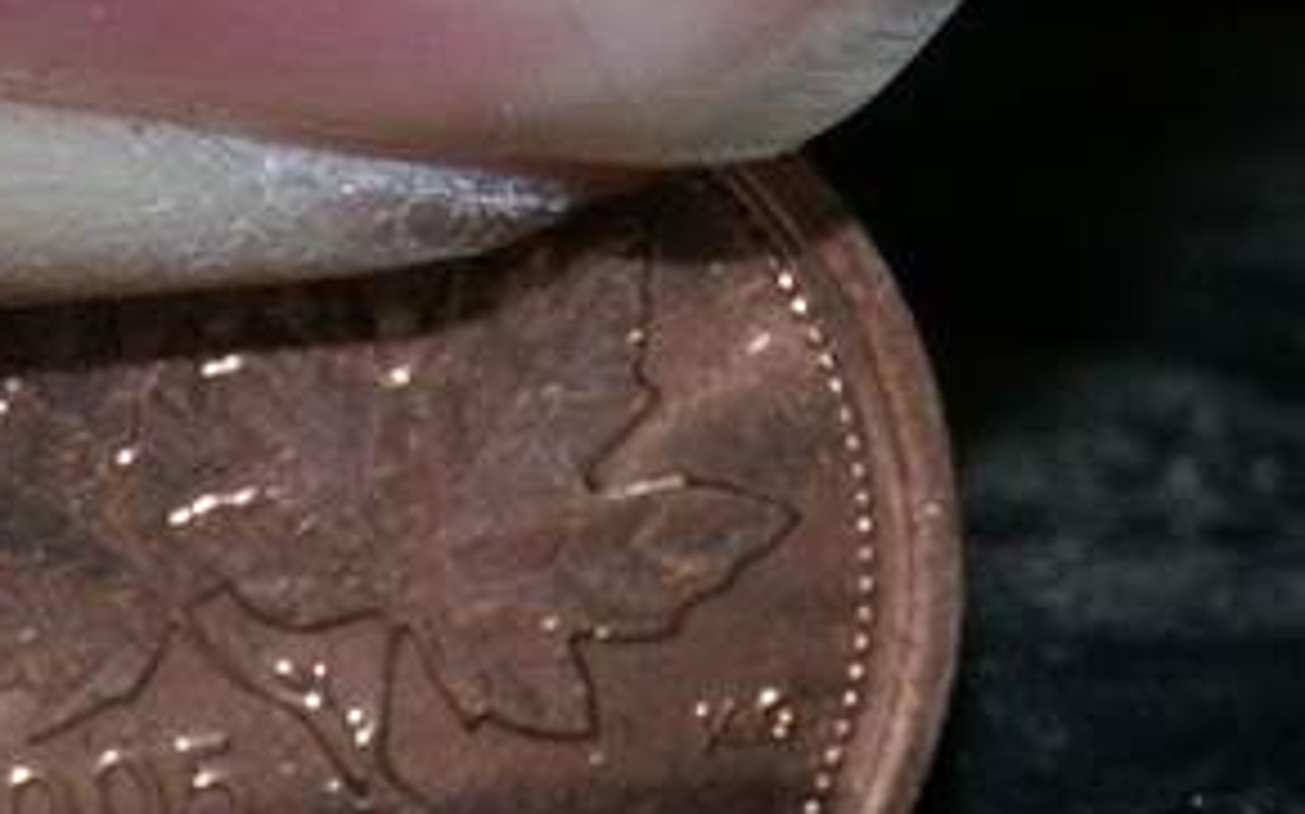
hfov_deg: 3.6
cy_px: 877
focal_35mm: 585
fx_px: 20798
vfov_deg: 2.2
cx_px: 302
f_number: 9.5
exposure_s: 1/30
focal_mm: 50.69
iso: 100
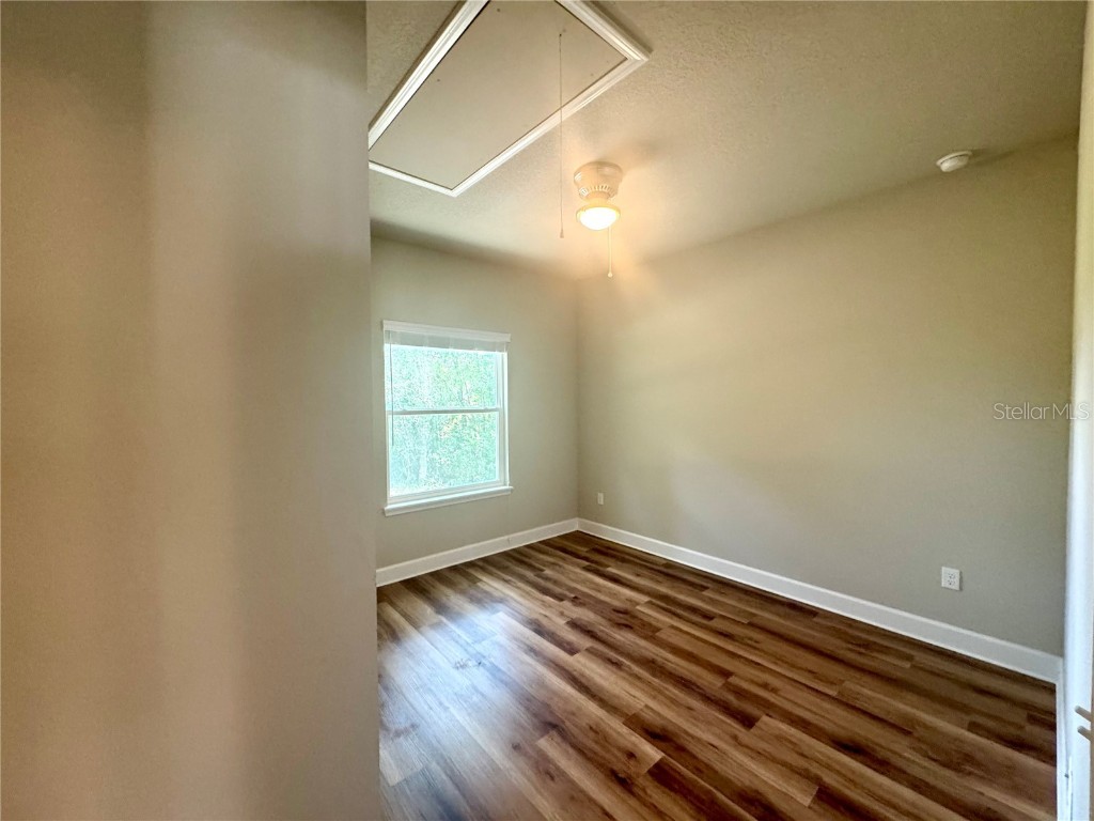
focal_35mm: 14
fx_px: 442
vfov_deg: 85.7
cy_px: 410
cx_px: 547
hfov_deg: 102.1
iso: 320
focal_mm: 2.22
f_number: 2.2
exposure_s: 1/60
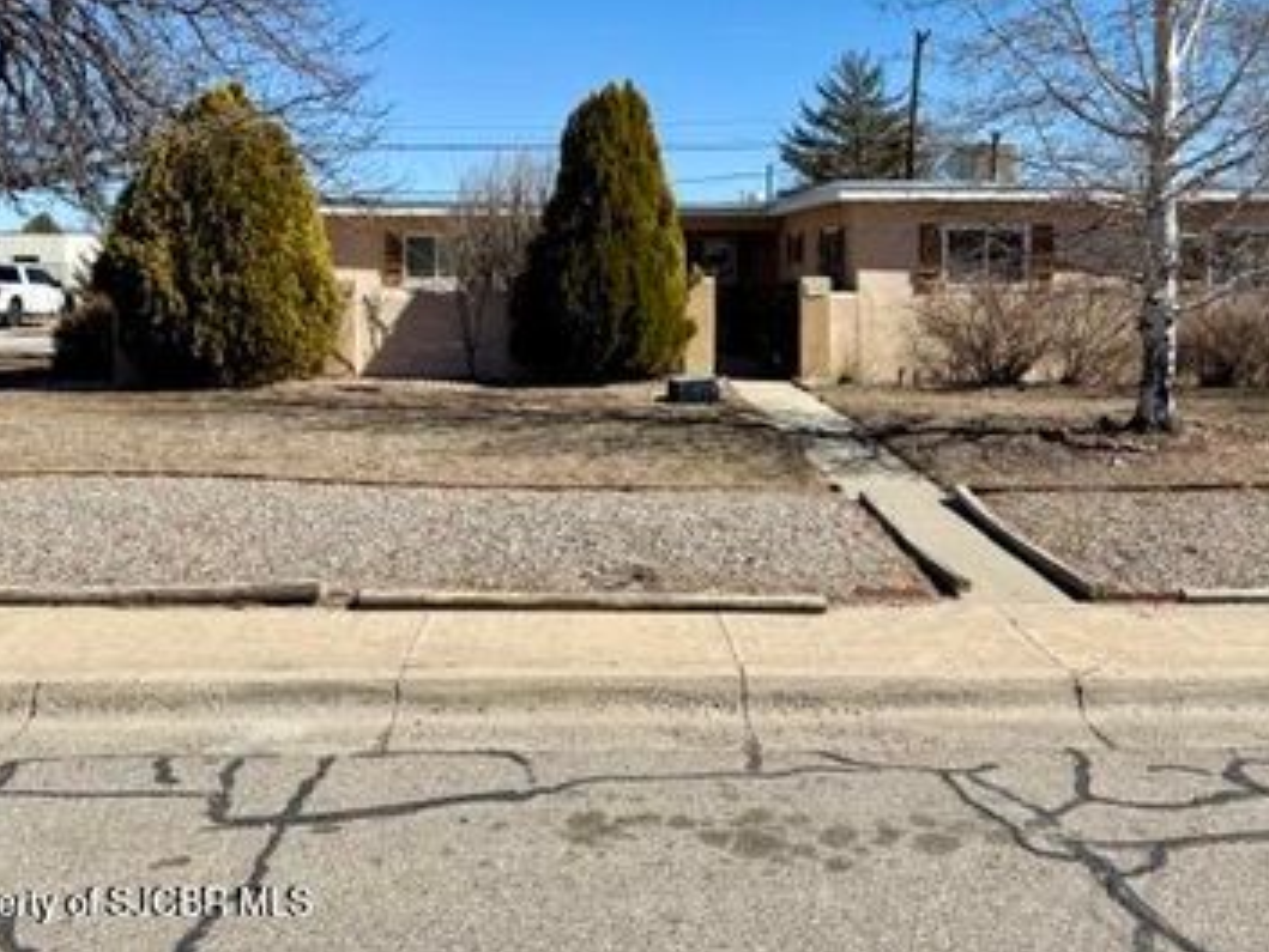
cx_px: 683
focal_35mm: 34
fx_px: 1247
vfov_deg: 41.1
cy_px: 289
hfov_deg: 53.9
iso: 80
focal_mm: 6.76
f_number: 1.78
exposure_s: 1/5714
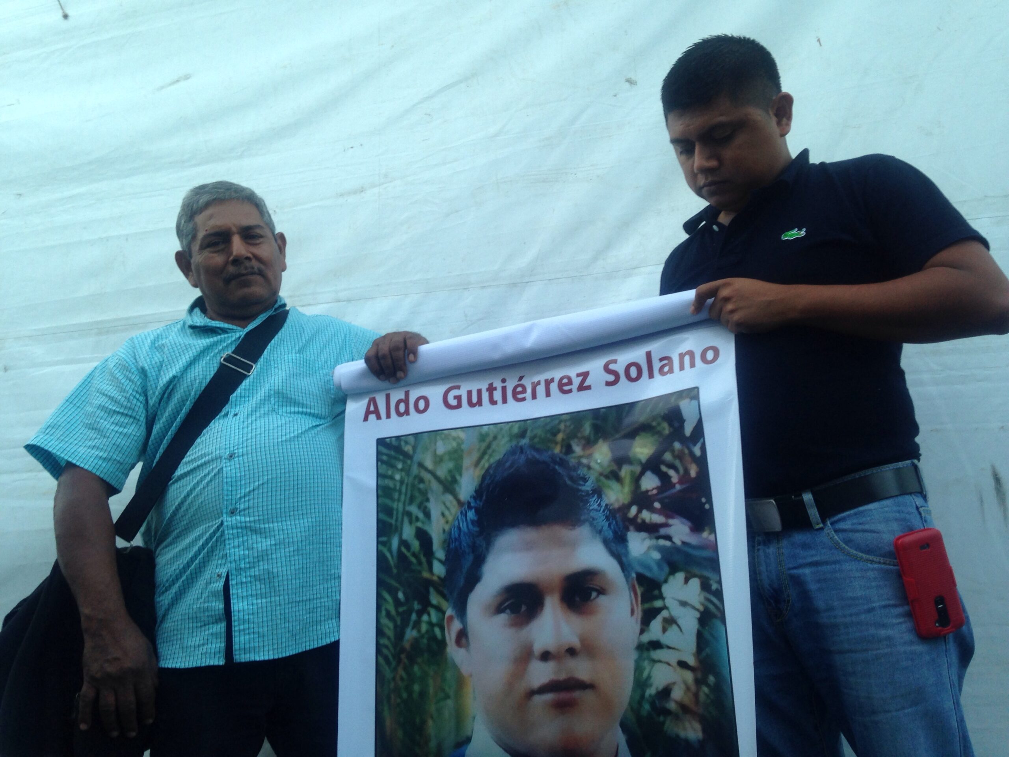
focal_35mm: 33
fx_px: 962
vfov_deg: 42.9
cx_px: 504
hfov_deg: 55.4
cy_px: 378
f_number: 2.4
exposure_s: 1/20
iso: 50
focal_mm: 4.12
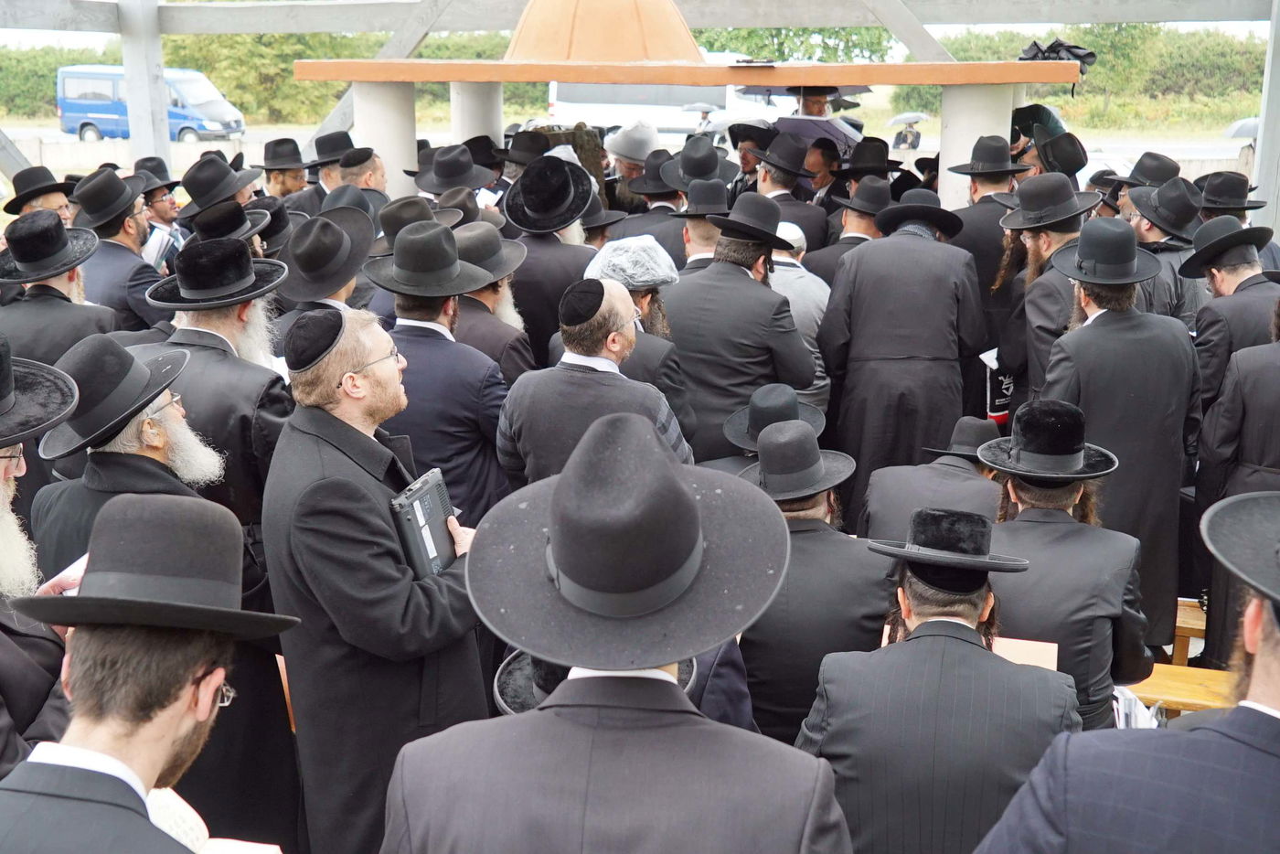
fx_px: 1280
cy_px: 427
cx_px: 640
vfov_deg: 36.9
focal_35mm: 36
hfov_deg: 53.1
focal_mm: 24
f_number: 4
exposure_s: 1/160
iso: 1000
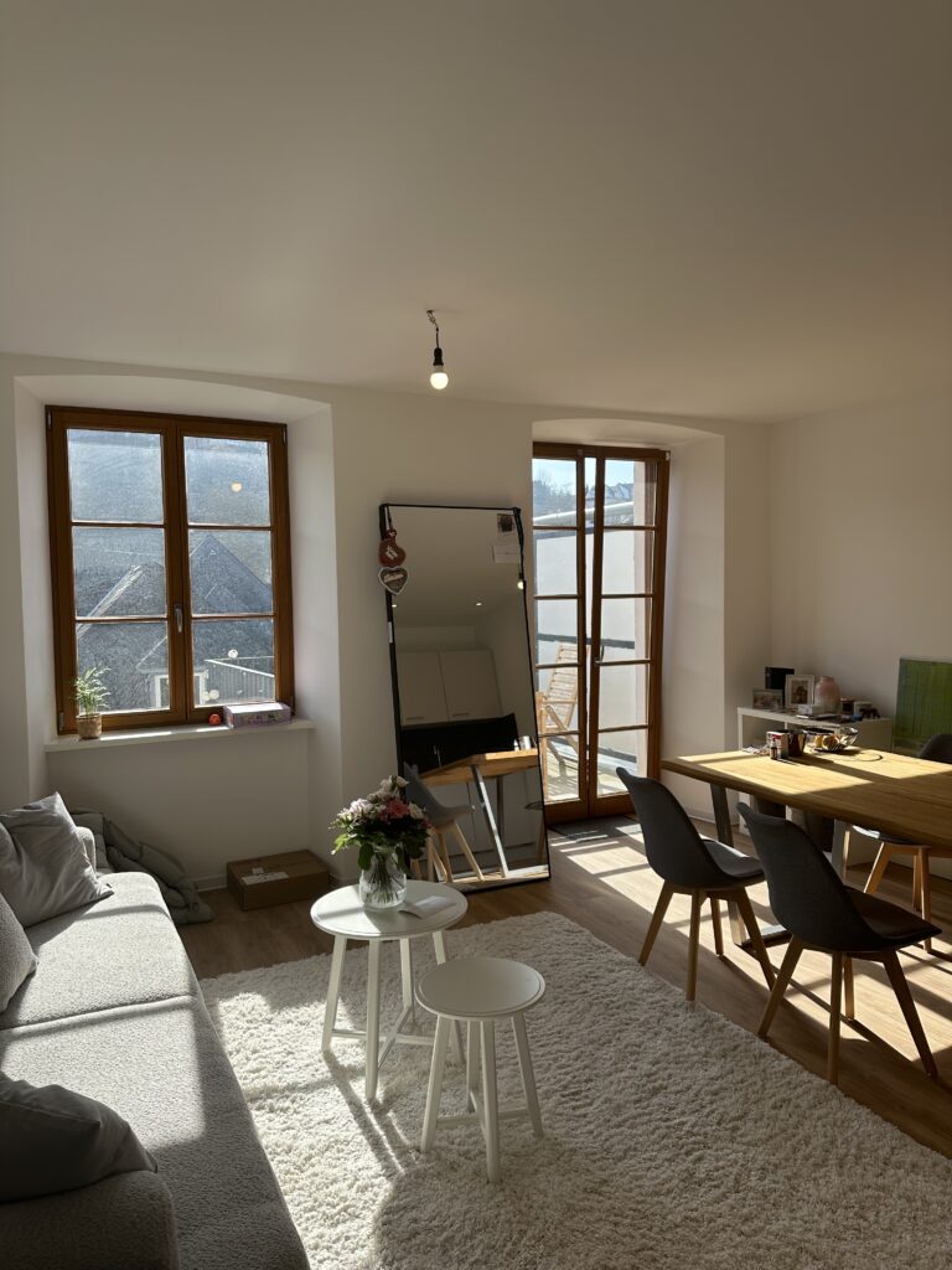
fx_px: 880
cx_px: 476
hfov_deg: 56.8
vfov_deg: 71.6
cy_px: 635
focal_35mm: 24
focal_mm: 6.86
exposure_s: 1/1272
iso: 80
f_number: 1.78
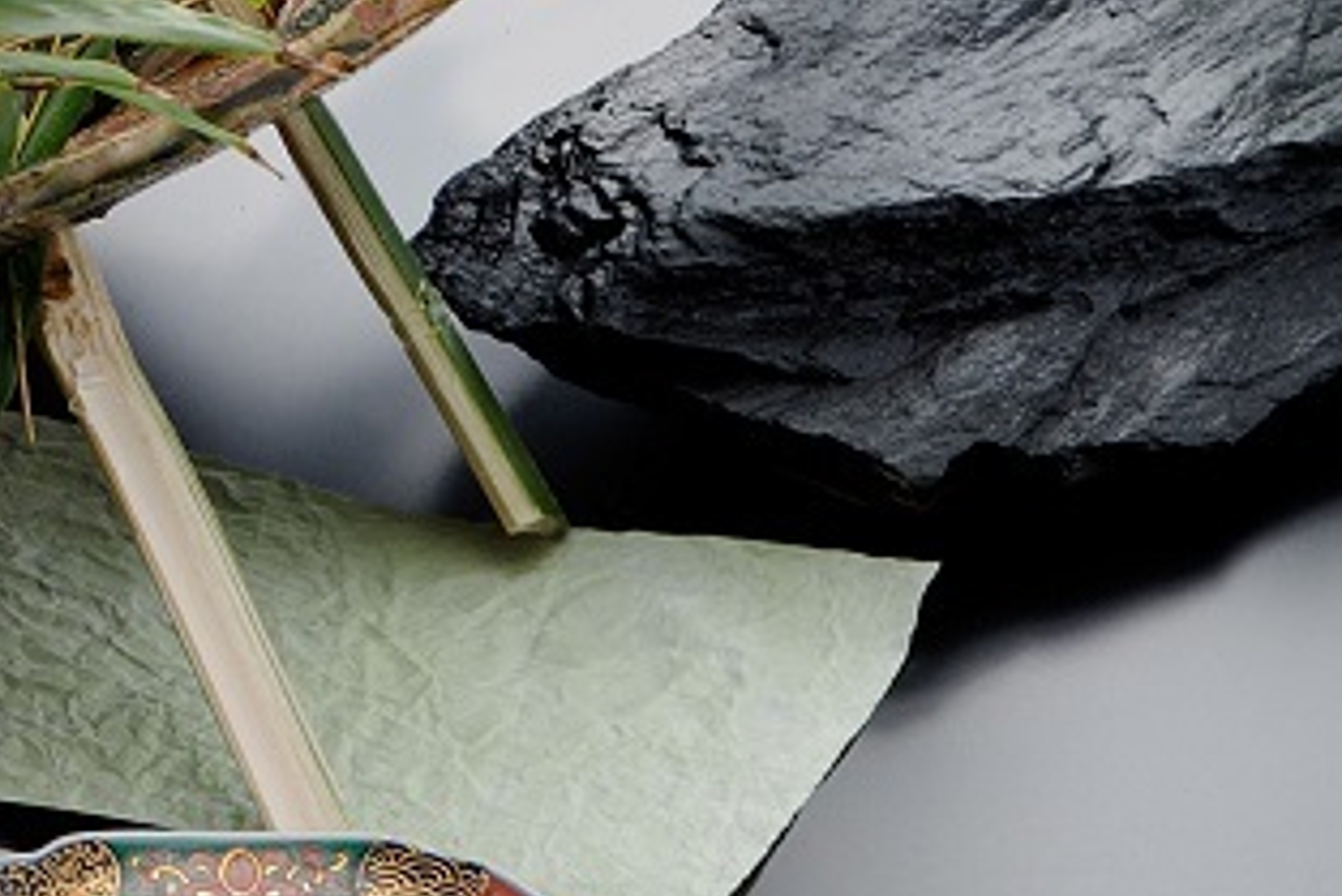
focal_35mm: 326
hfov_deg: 6.3
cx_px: -298
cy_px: -64
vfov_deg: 4.2
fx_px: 12158
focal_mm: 80
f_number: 14
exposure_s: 1/50
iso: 200
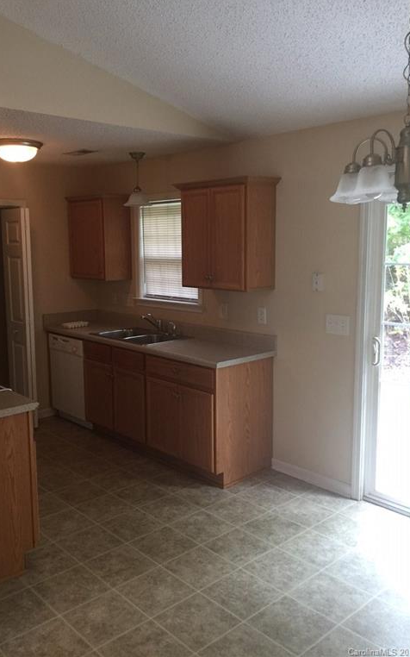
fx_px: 554
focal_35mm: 31
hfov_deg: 40.5
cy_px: 327
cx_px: 174
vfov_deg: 61.2
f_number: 2.2
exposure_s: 1/15
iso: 80
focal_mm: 4.15
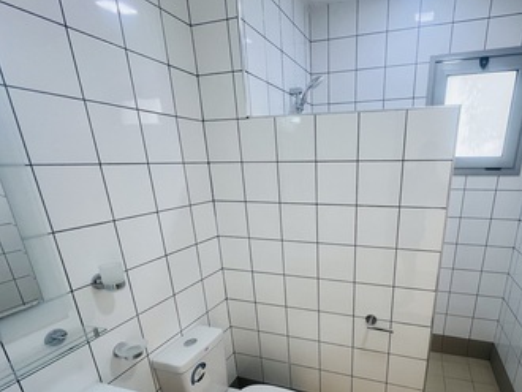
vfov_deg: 69.7
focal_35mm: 18
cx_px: 323
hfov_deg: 86.1
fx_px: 272
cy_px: 260
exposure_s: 1/100
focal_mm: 1.57
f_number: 1.8
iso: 125
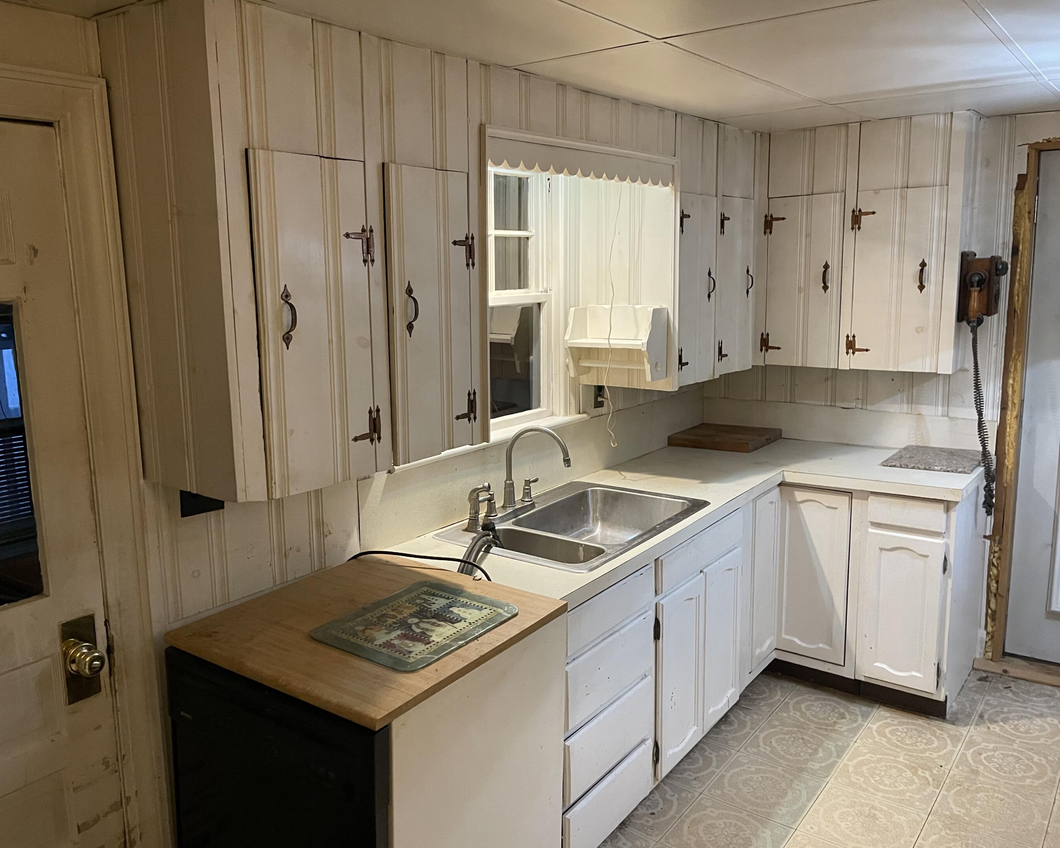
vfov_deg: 53.2
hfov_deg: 63.9
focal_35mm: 27
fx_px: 847
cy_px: 413
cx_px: 482
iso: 500
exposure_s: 1/60
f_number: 1.6
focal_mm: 5.1
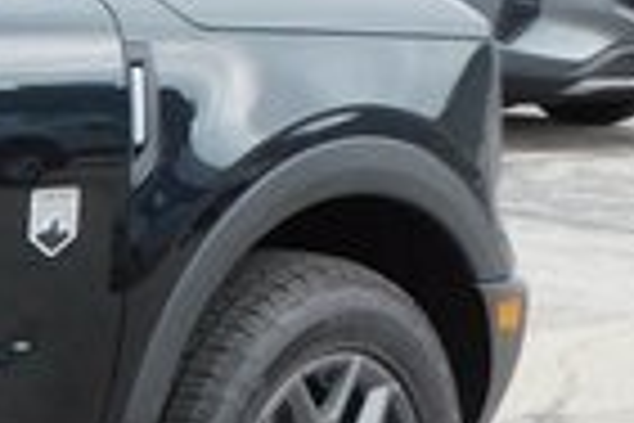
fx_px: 3064
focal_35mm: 174
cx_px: -917
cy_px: 234
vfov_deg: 7.9
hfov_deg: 10.2
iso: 125
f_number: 3
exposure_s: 1/320
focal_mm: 4
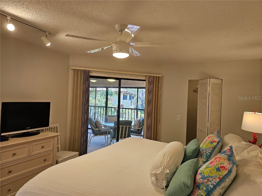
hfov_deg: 73.9
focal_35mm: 23
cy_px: 98
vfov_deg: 58.9
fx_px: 174
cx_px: 131
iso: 125
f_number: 1.7
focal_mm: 6.3
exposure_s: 1/120
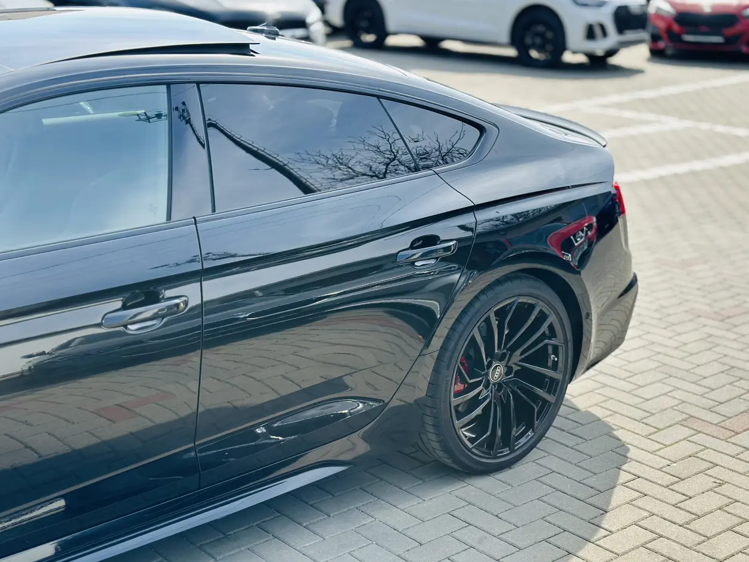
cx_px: 420
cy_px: 293
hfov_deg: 34.9
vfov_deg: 26.6
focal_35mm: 55
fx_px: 1190
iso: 80
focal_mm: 6.86
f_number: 1.78
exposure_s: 1/1541
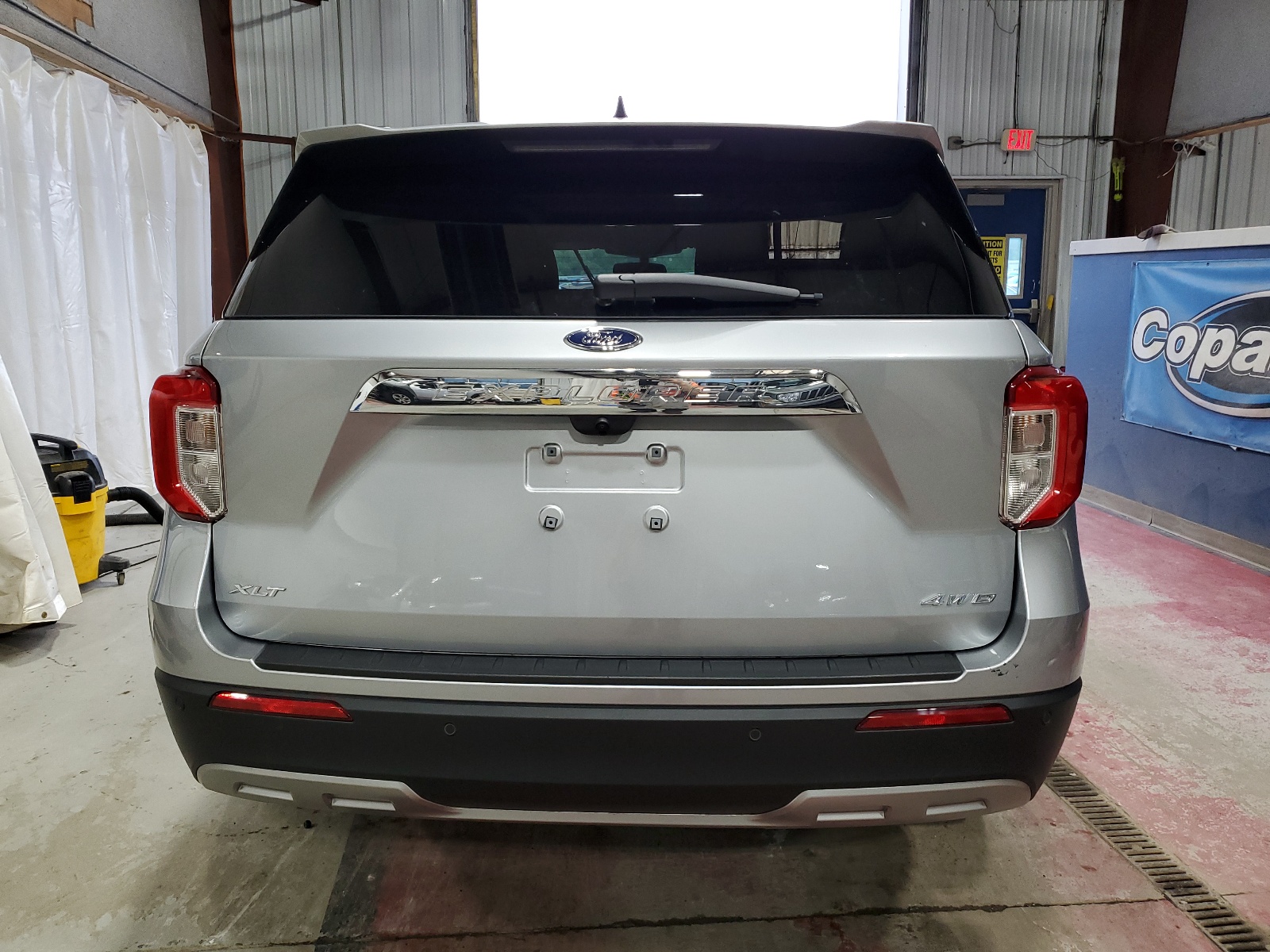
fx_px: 954
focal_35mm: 26
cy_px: 476
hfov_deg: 67.3
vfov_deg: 53.1
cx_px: 635
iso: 92
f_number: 1.5
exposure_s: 1/50
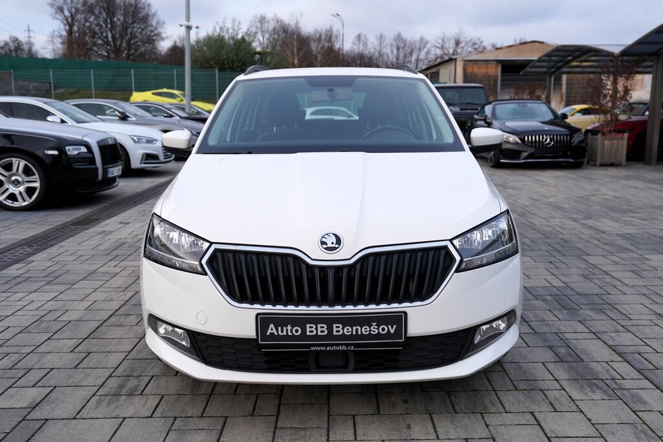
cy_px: 221
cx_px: 332
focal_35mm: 33
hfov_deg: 57.2
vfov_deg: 39.9
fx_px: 608
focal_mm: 33
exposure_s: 1/160
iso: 200
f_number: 4
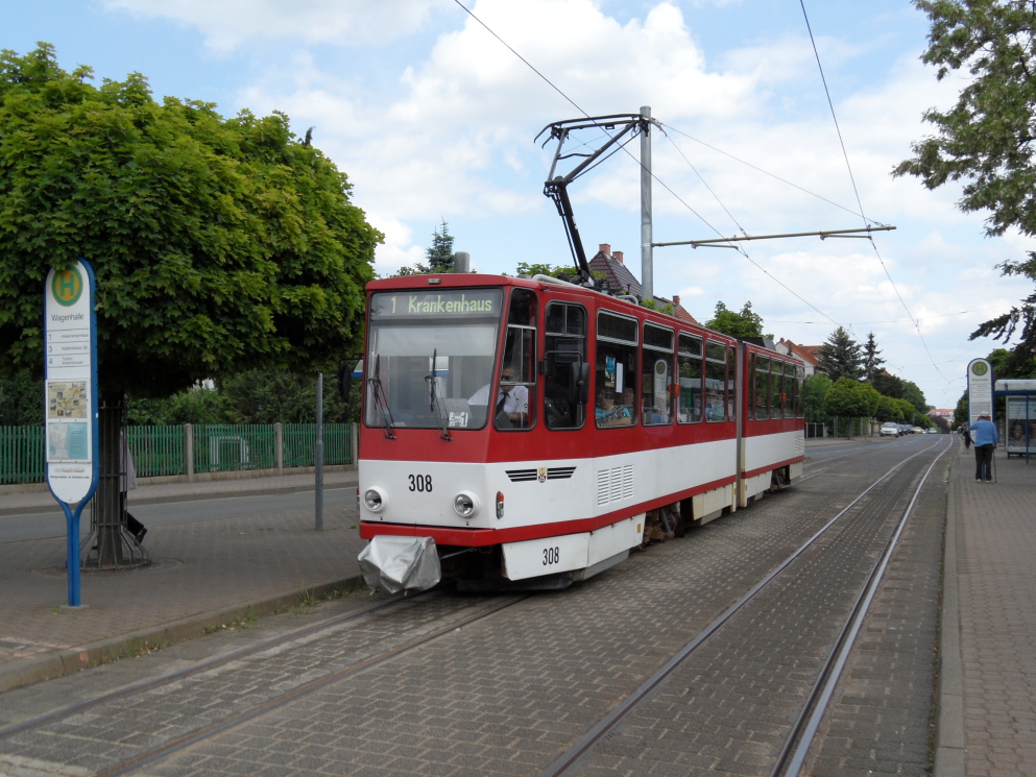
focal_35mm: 33
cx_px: 507
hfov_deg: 55.3
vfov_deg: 43.0
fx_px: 988
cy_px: 396
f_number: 3.4
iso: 80
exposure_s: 1/500
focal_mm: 5.3
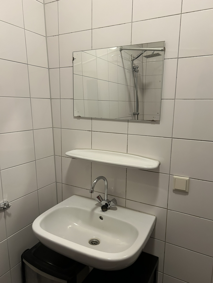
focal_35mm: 26
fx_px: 213
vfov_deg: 67.3
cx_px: 106
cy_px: 142
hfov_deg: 53.1
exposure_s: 1/50
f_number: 1.5
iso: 320
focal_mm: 5.7
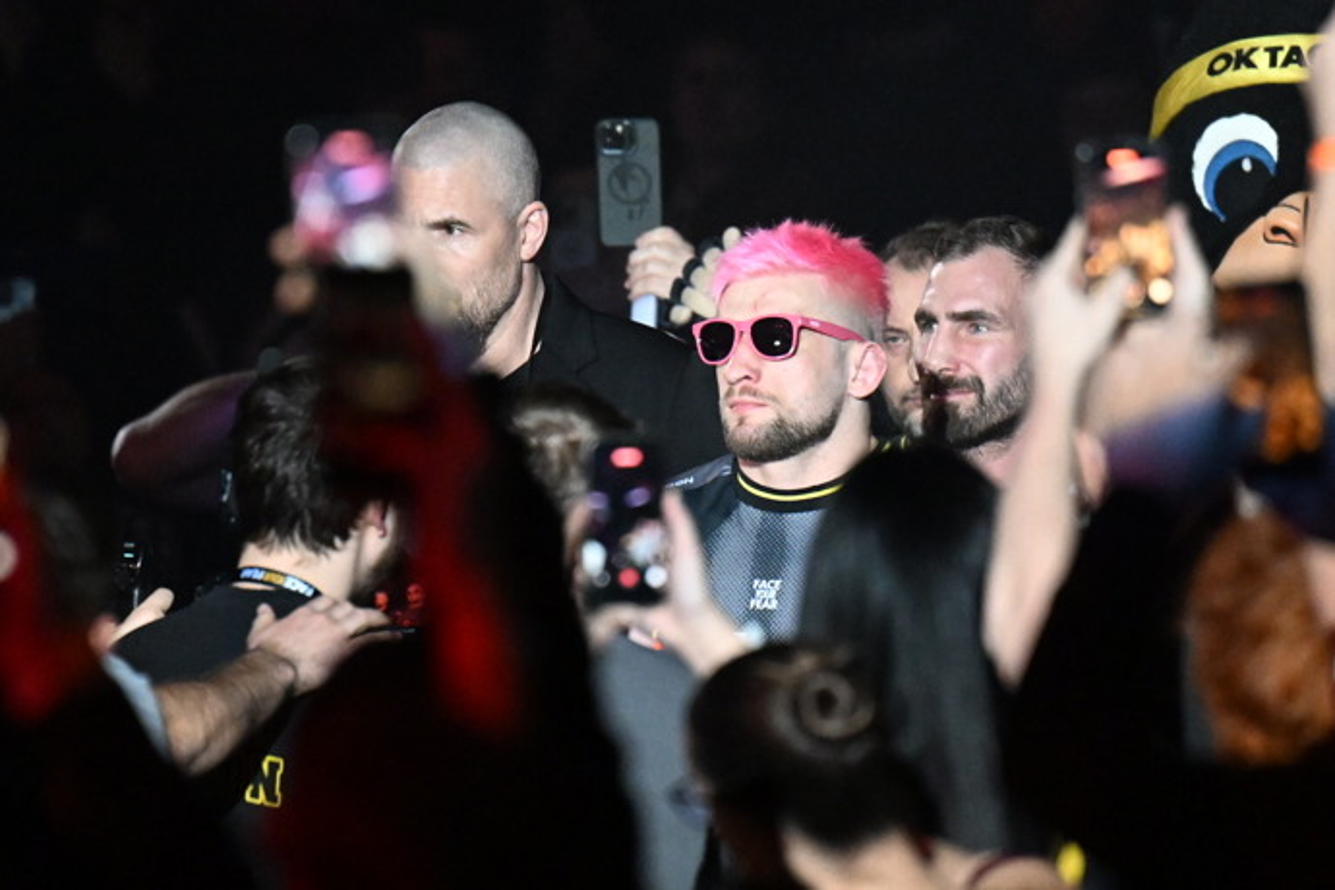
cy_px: 445
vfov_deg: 4.6
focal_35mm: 300
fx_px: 11124
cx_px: 668
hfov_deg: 6.9
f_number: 2.8
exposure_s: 1/1250
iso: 5000
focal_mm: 200
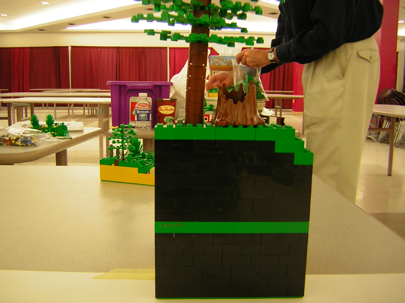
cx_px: 202
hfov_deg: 51.4
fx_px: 421
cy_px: 152
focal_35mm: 36
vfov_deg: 39.7
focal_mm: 4.7
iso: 59
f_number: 2.6
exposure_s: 1/5.3
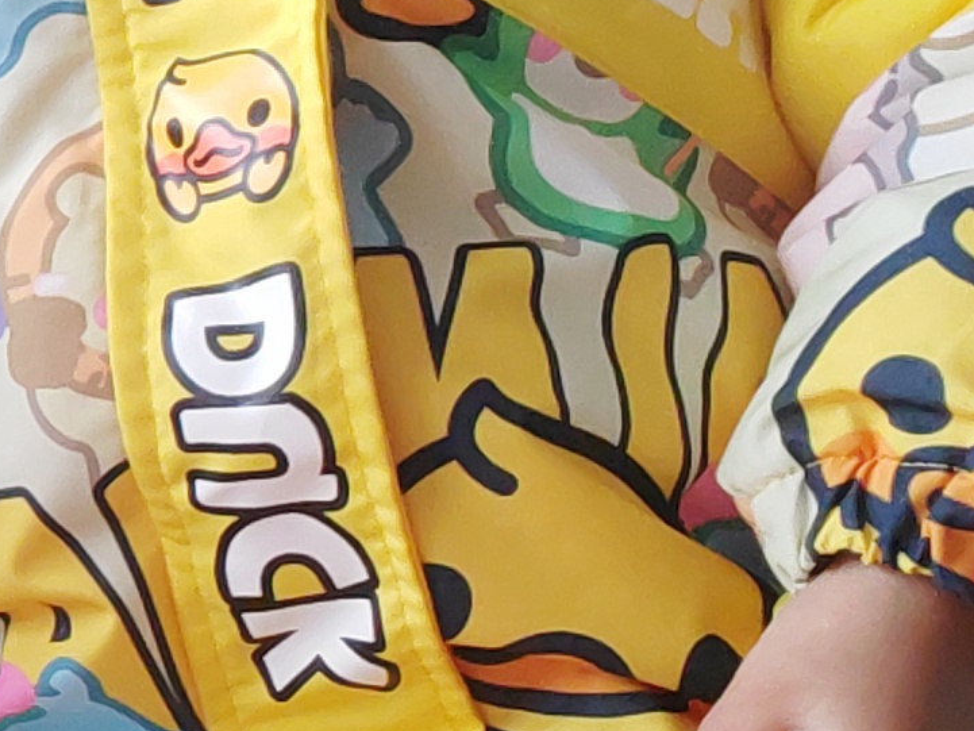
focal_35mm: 86
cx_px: -548
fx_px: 2420
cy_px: 315
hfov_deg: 19.4
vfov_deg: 17.2
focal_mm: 2.87
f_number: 2.2
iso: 325
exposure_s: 1/50
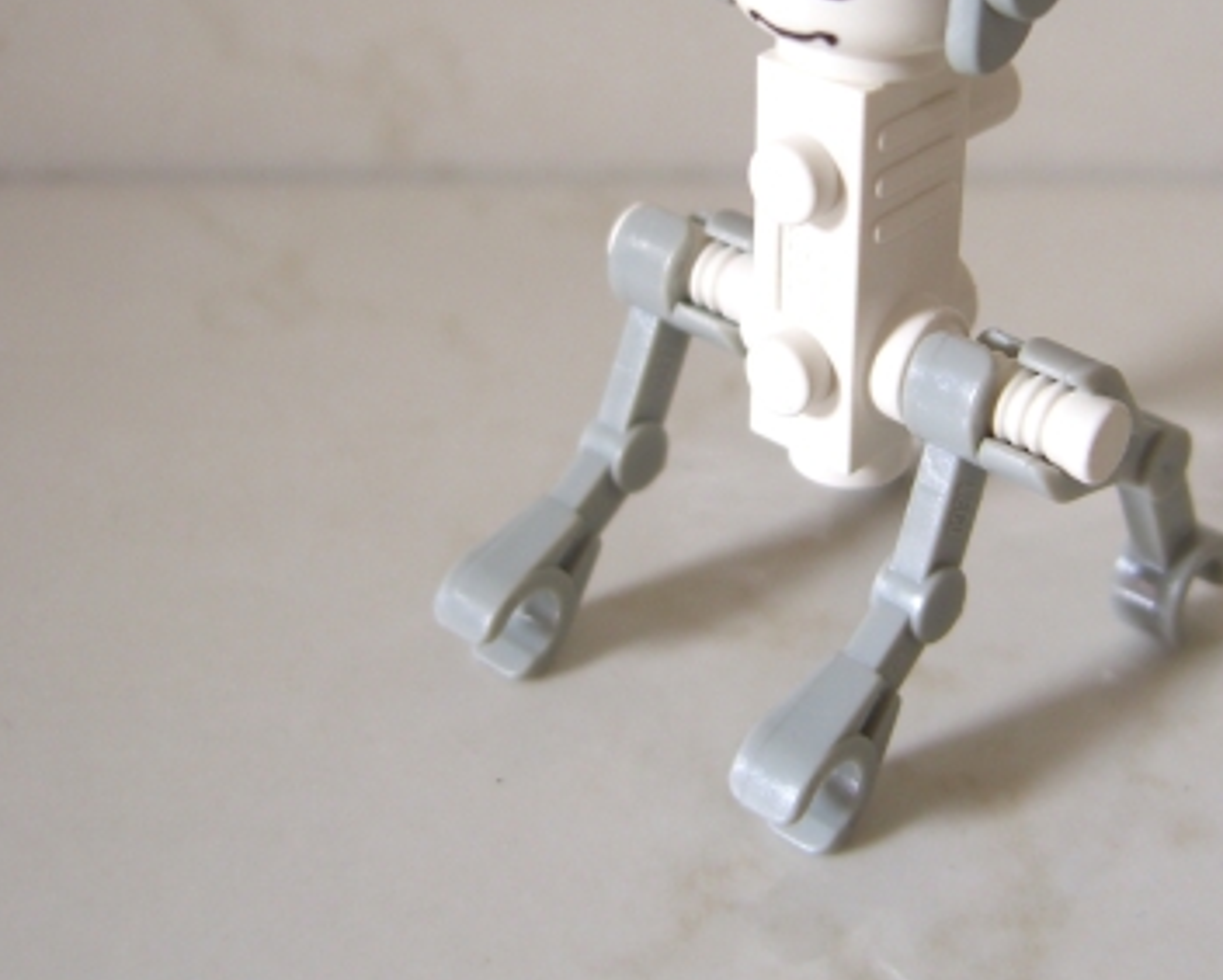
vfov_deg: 23.6
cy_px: 243
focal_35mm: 64
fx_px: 2318
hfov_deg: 29.4
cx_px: 810
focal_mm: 7.9
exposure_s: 1/60
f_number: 2.8
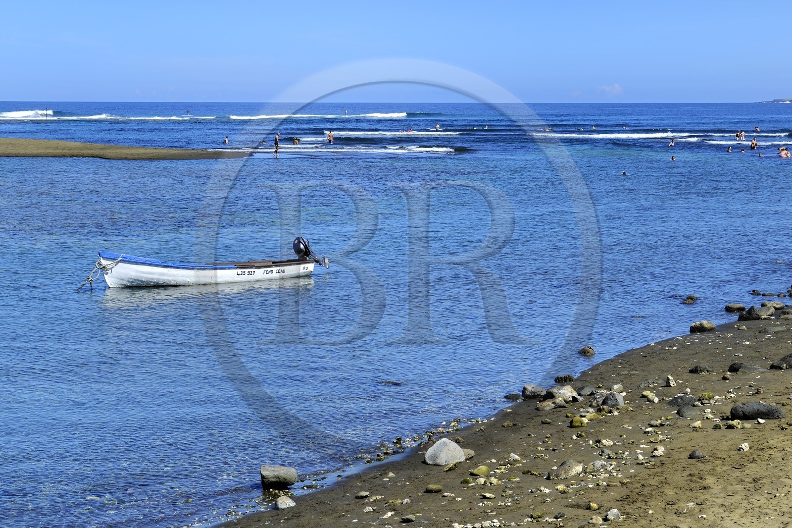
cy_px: 264
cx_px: 396
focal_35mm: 70
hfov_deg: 28.8
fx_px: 1540
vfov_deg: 19.4
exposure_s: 1/250
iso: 200
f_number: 13
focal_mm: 70
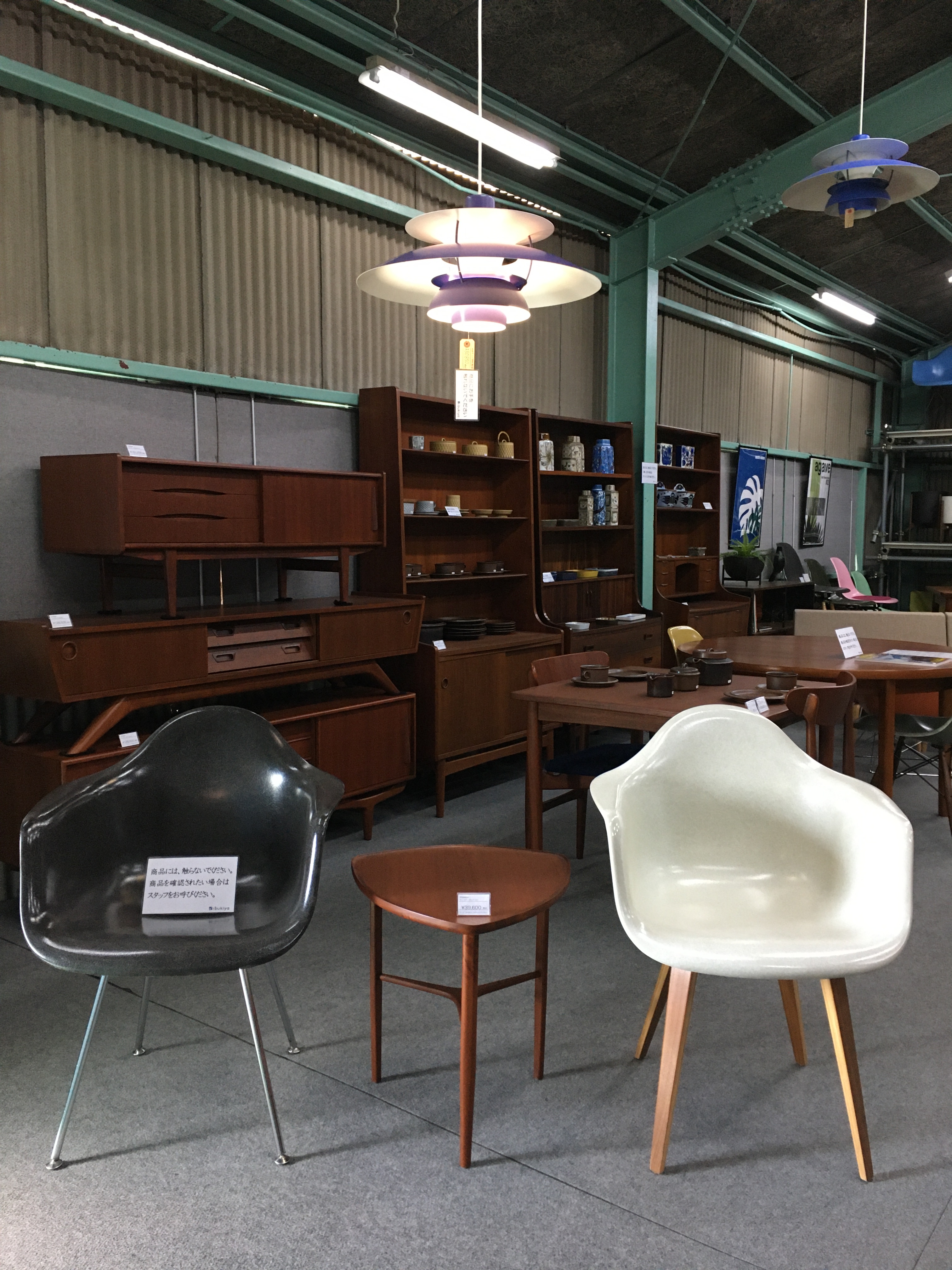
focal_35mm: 29
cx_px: 476
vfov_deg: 61.7
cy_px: 635
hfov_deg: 48.2
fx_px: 1063
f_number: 2.2
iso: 160
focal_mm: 4.15
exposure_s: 1/30
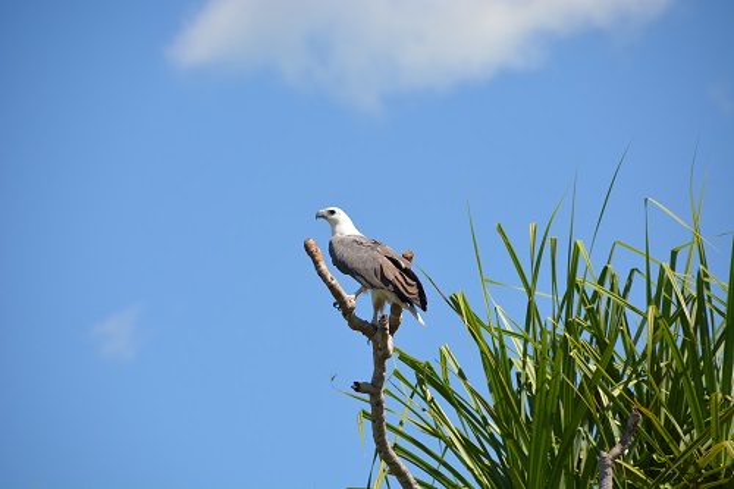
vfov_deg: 4.6
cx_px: 367
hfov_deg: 6.9
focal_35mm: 300
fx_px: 6114
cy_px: 244
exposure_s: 1/1600
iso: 400
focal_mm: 200
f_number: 6.3
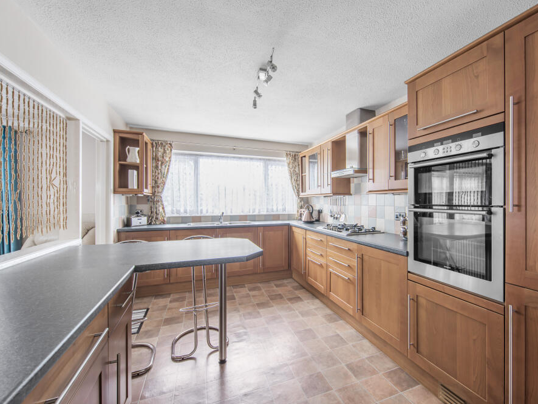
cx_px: 302
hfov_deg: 81.4
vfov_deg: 66.0
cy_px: 200
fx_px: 311
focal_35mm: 20
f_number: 8
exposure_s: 1/4
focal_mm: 18
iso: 64
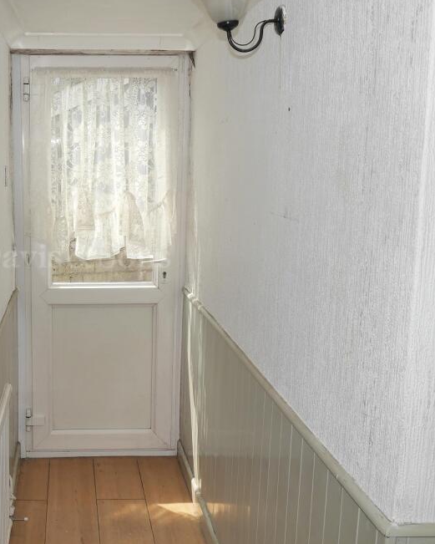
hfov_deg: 33.7
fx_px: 692
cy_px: 259
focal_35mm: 43
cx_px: 78
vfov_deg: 42.9
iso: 200
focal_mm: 14
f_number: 5.6
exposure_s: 1/250
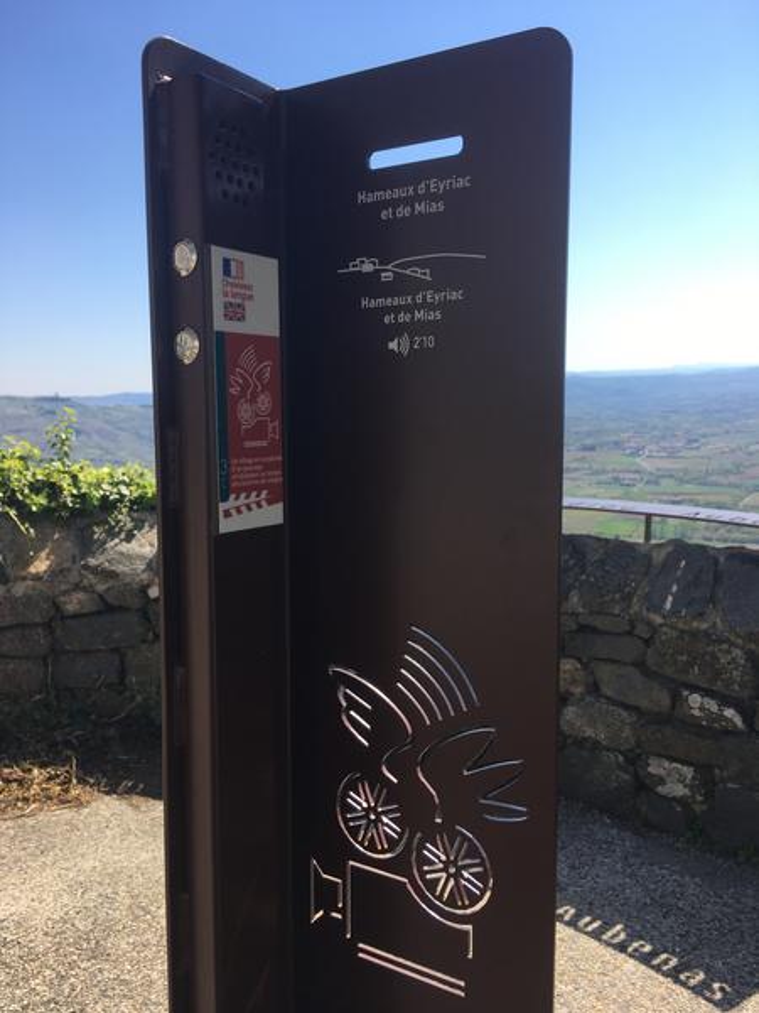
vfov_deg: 61.7
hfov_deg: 48.2
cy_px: 506
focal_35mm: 29
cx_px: 380
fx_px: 848
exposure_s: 1/986
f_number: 2.2
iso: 25
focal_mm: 4.15
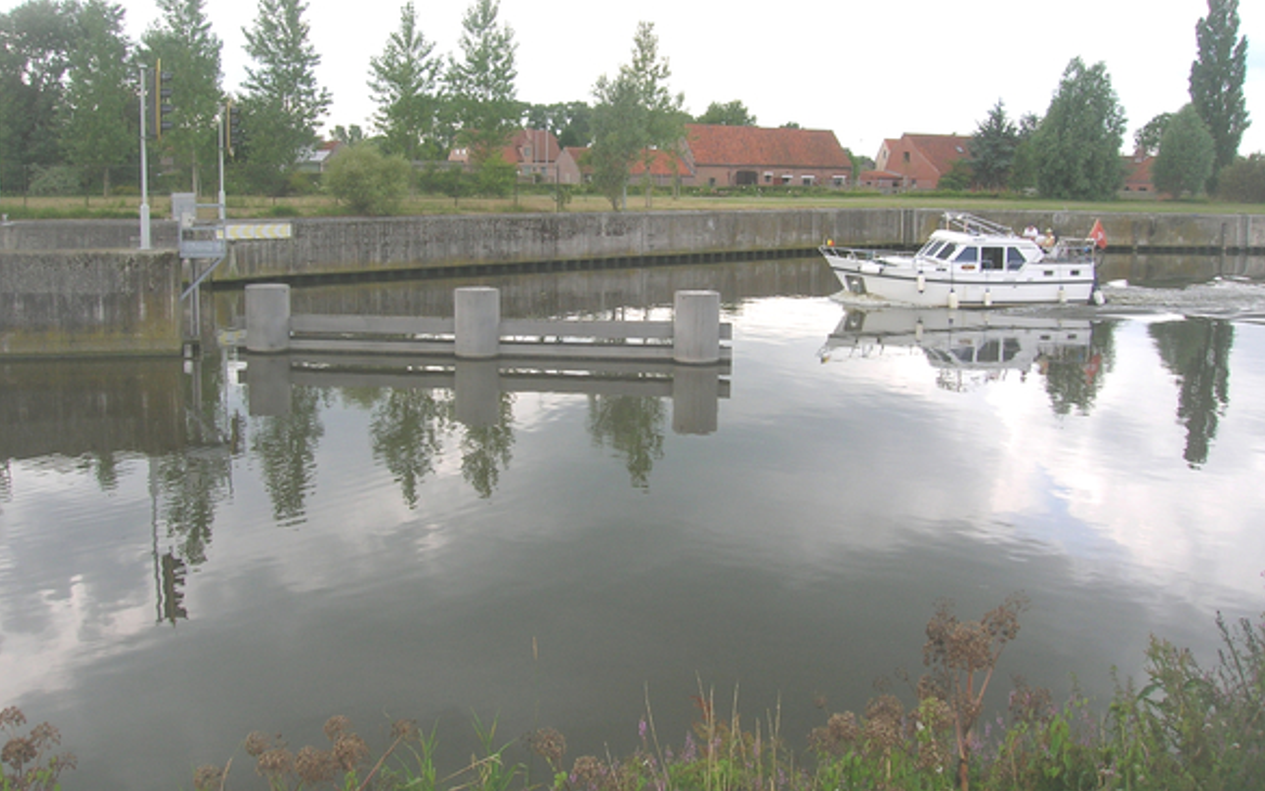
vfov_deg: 34.3
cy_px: 320
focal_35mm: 37
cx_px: 628
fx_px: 1276
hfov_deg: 52.7
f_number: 4.9
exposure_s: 1/145
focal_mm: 5.7
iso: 50
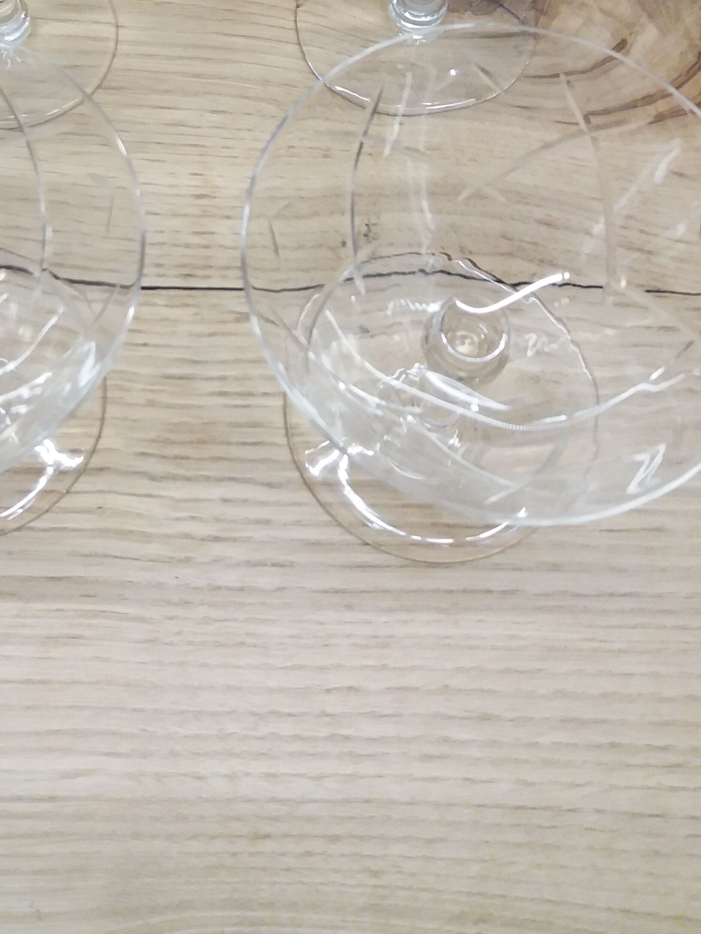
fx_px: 1431
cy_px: 126
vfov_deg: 34.5
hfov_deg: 27.2
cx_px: 194
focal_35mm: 53
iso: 200
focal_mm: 3.7
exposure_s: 1/185
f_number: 1.9
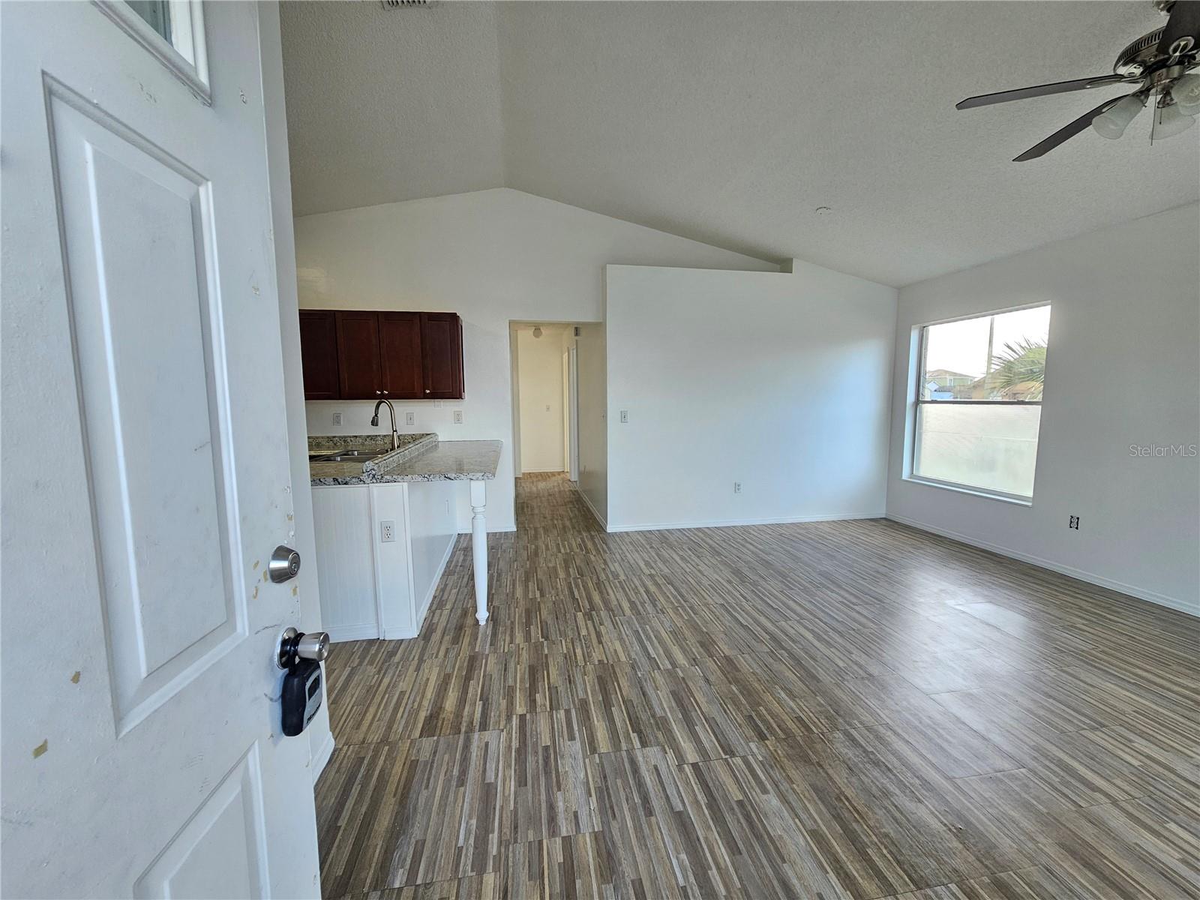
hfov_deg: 106.2
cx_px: 600
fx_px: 451
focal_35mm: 13
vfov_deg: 89.9
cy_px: 450
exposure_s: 1/60
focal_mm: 2.2
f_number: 2.2
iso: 64
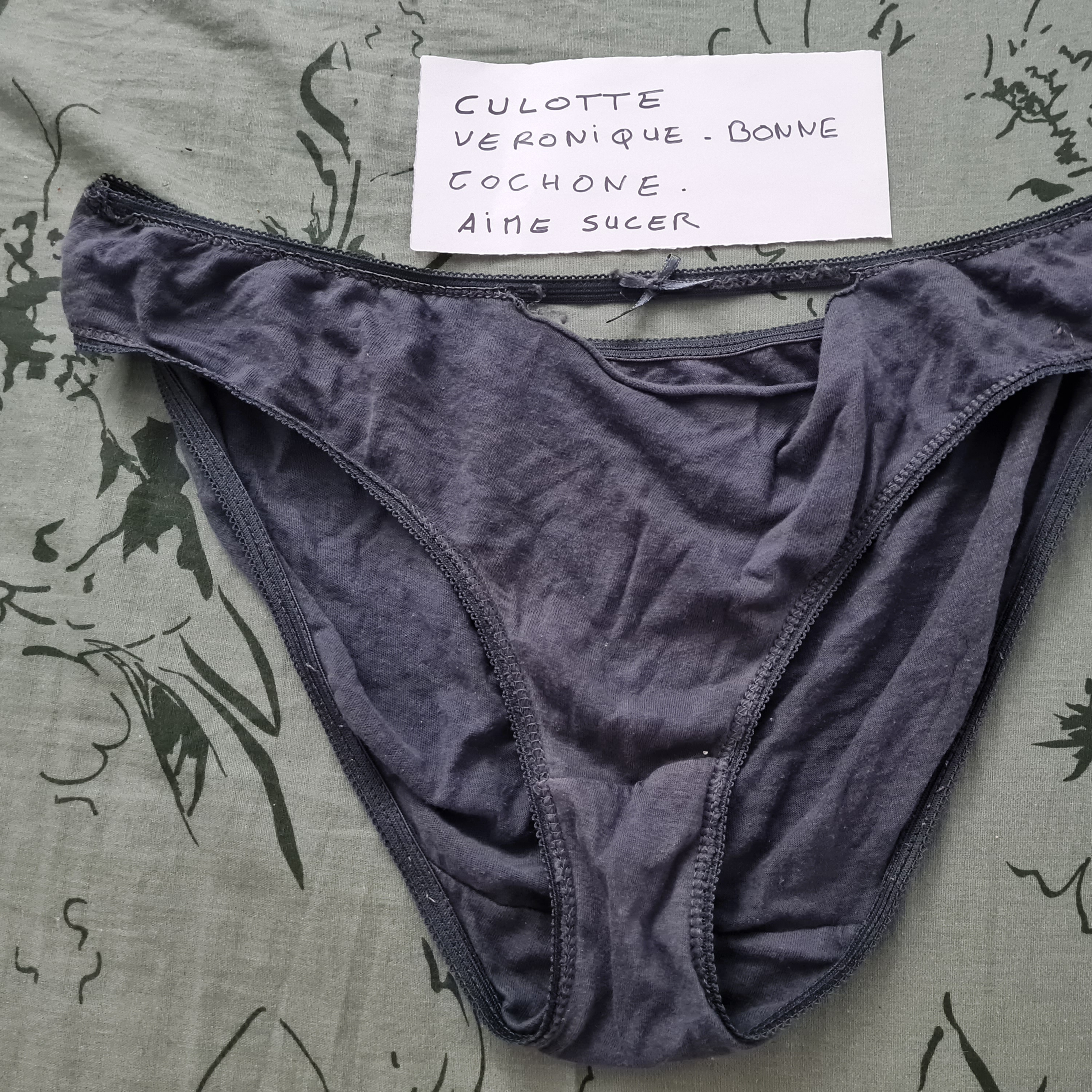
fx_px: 1106
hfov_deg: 52.2
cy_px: 541
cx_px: 654
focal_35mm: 31
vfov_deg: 52.5
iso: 1000
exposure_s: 1/25
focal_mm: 5.4
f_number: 1.8
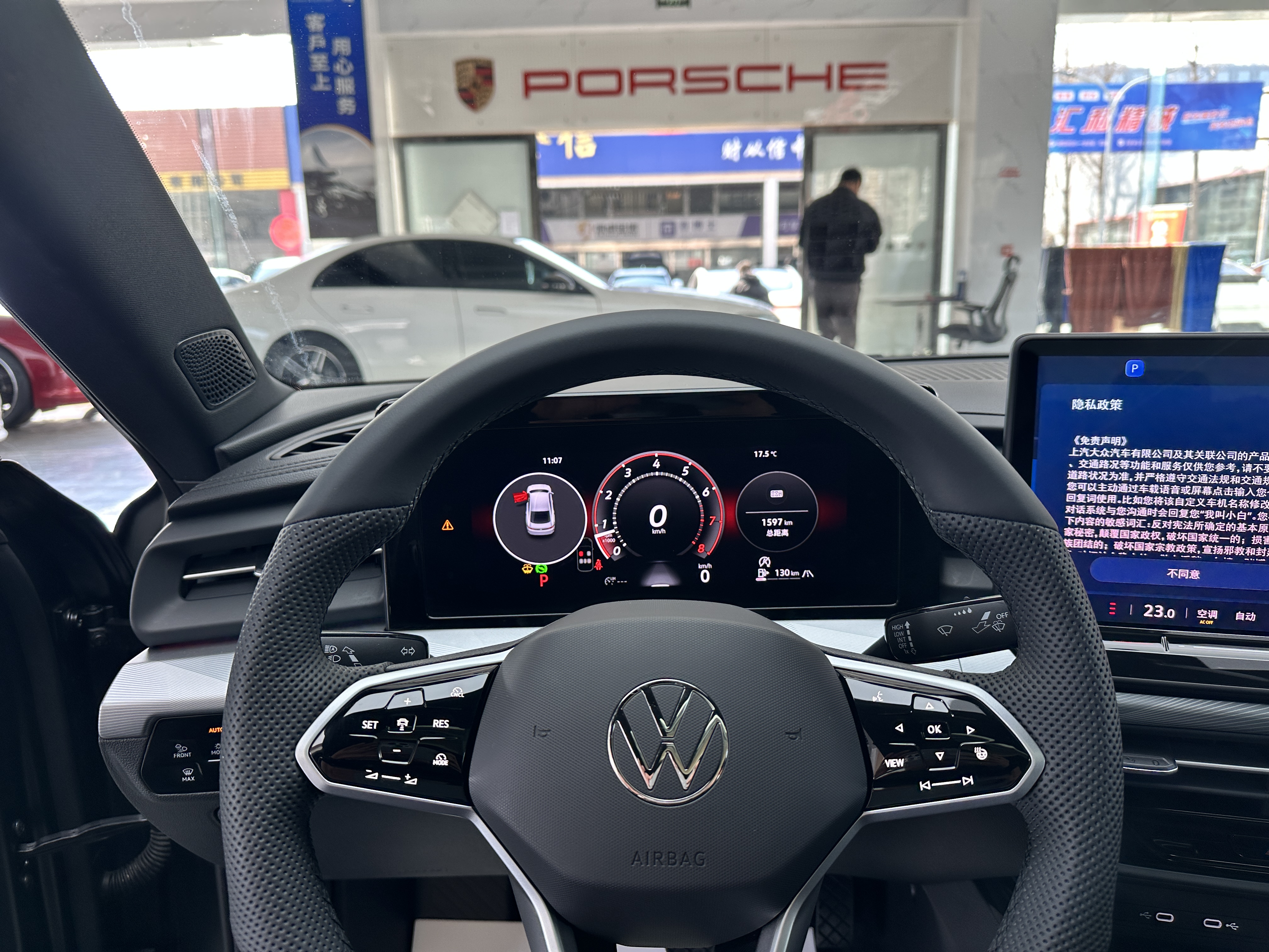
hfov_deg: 71.6
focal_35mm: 24
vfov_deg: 56.8
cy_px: 476
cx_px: 634
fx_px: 880
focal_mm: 6.86
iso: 80
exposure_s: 1/152
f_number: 1.78
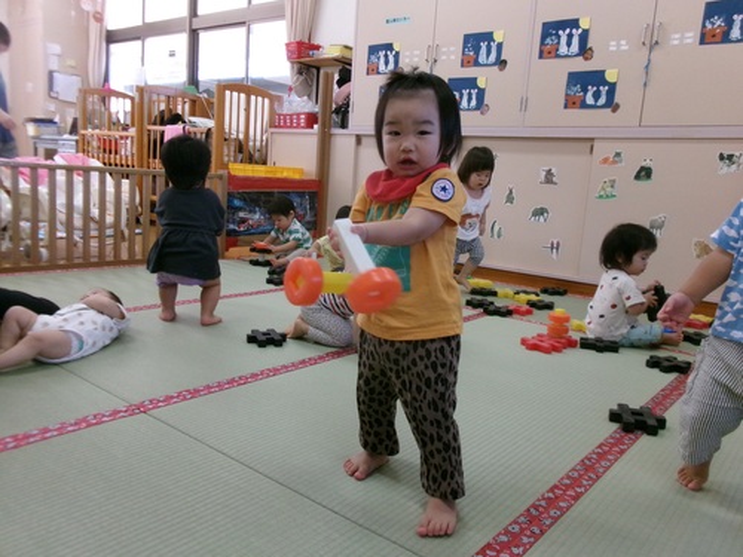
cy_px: 278
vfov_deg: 49.7
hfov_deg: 63.4
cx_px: 372
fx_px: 601
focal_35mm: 28
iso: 502
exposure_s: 1/125
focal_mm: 5.1
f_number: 3.9
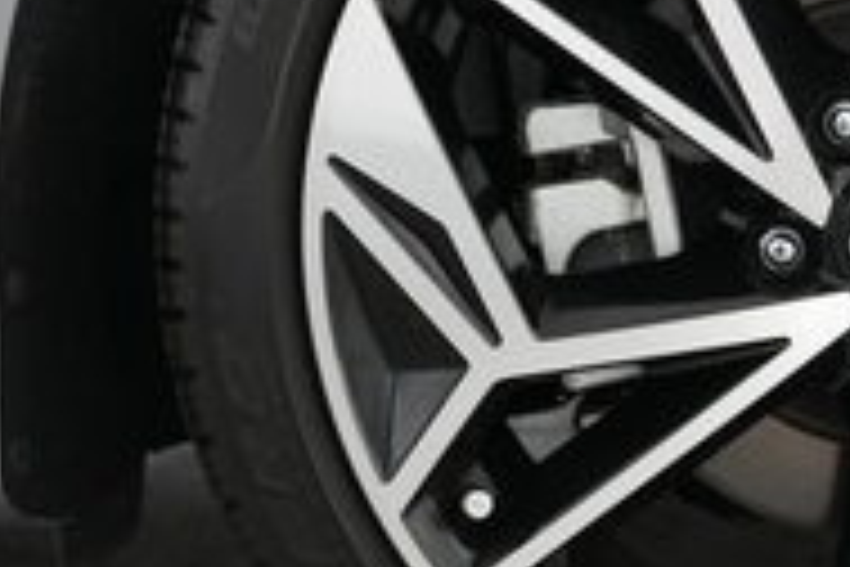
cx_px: 908
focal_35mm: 88
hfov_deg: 22.0
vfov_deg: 15.5
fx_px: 2078
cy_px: 202
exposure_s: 1/160
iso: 2500
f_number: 2.8
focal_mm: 26
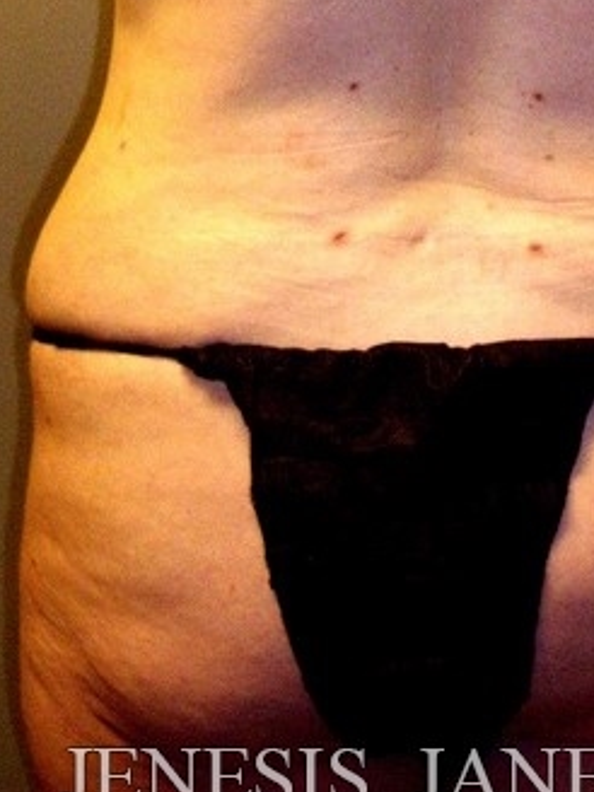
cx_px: 444
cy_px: -97
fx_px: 2036
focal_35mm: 89
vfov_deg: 20.9
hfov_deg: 16.5
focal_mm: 7.9
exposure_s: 1/40
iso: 400
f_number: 2.8
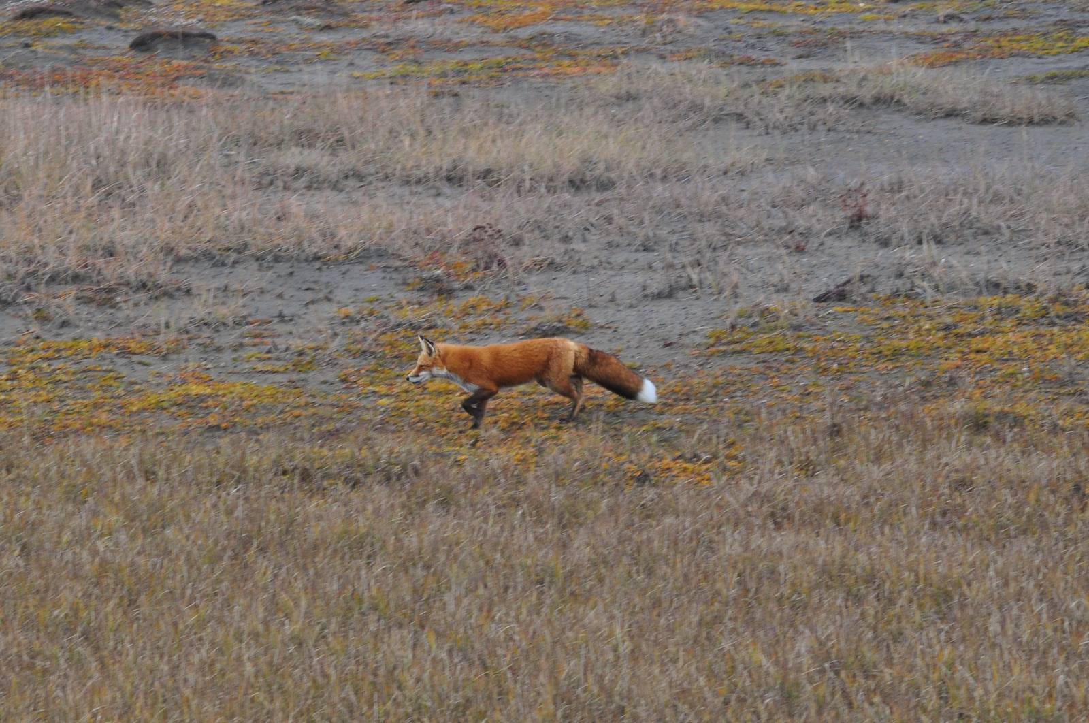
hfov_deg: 14.4
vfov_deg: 9.6
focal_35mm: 142
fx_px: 4304
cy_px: 362
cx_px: 544
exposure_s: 1/125
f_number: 9
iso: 450
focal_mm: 95
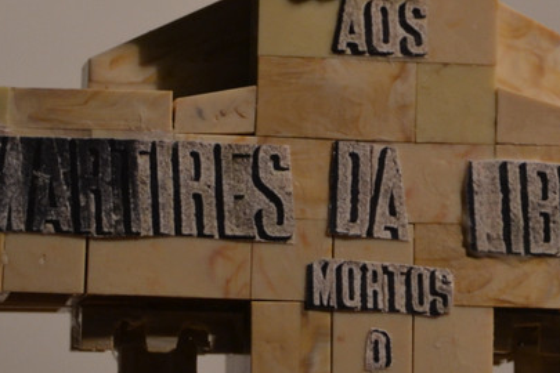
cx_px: 382
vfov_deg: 2.8
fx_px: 7606
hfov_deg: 4.2
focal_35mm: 489
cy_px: -23
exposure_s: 1/60
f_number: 5.6
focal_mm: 110
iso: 640
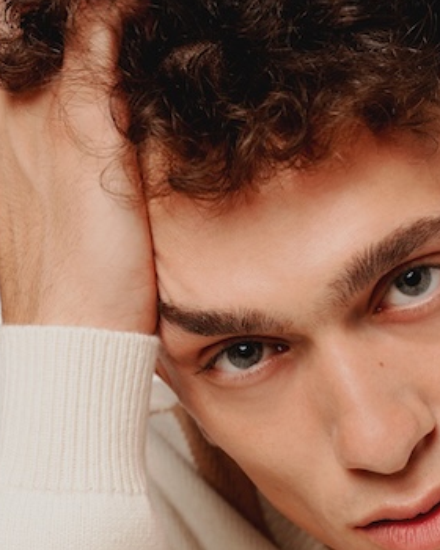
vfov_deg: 10.7
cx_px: 432
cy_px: 493
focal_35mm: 180
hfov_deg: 8.5
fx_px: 2930
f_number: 7.1
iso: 100
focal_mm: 80
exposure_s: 1/125
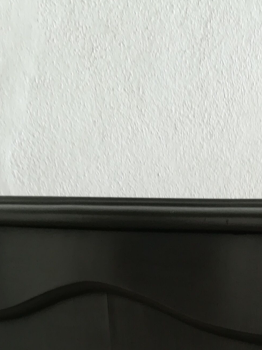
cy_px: 501
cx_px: 285
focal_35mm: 79
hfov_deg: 18.0
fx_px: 798
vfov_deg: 21.4
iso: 100
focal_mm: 3.83
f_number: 2.2
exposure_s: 1/50
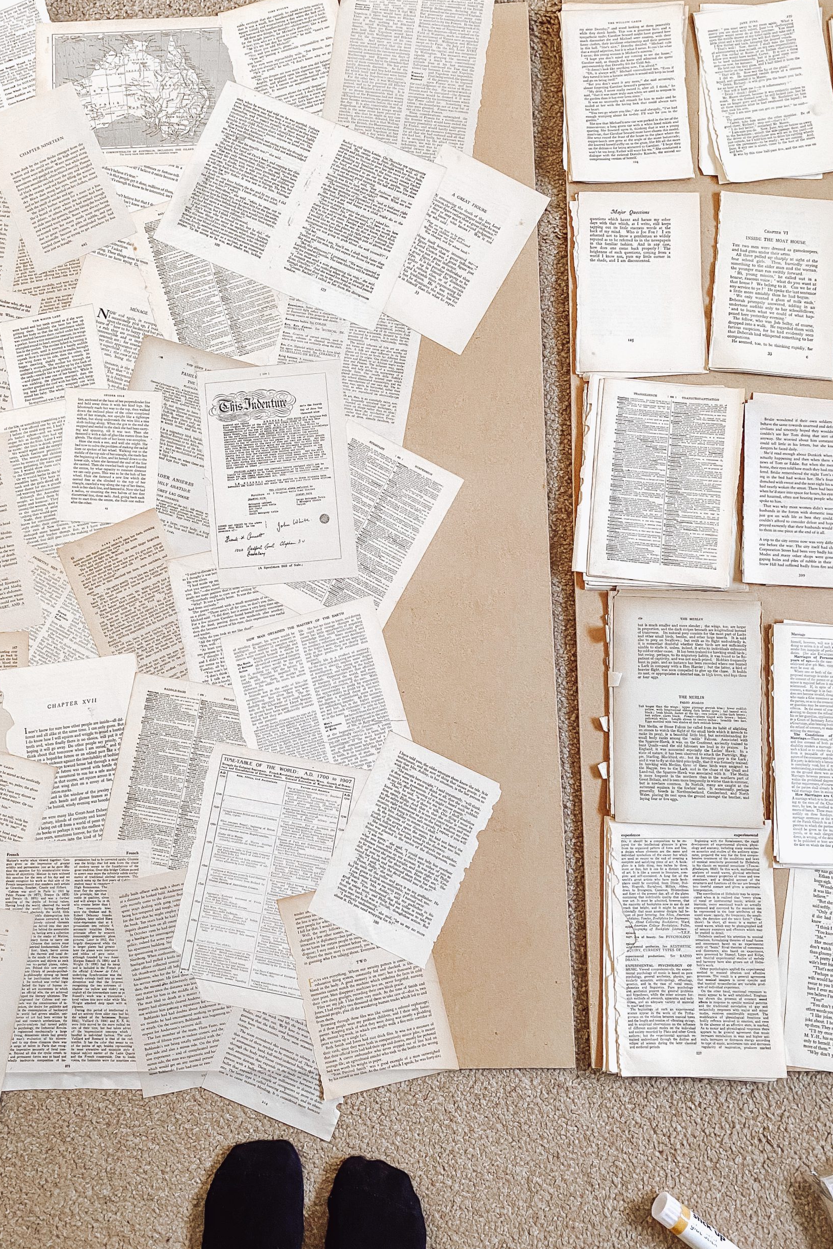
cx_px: 351
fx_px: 972
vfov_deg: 65.5
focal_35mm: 28
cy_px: 609
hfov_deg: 46.2
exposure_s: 1/60
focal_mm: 4.25
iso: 320
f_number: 1.8
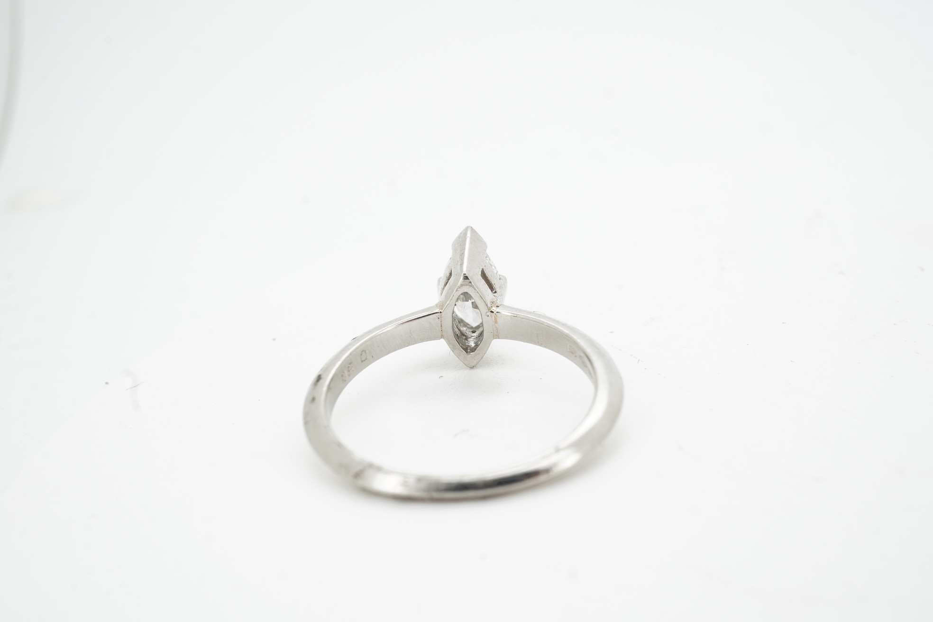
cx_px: 466
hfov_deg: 43.6
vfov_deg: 29.9
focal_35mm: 45
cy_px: 311
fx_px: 1166
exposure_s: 1/80
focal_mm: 30
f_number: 22
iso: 200
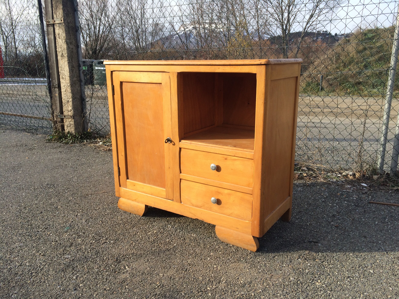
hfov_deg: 61.7
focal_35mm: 29
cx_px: 200
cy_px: 150
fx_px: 334
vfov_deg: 48.2
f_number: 2.2
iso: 32
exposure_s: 1/595
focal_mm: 4.15
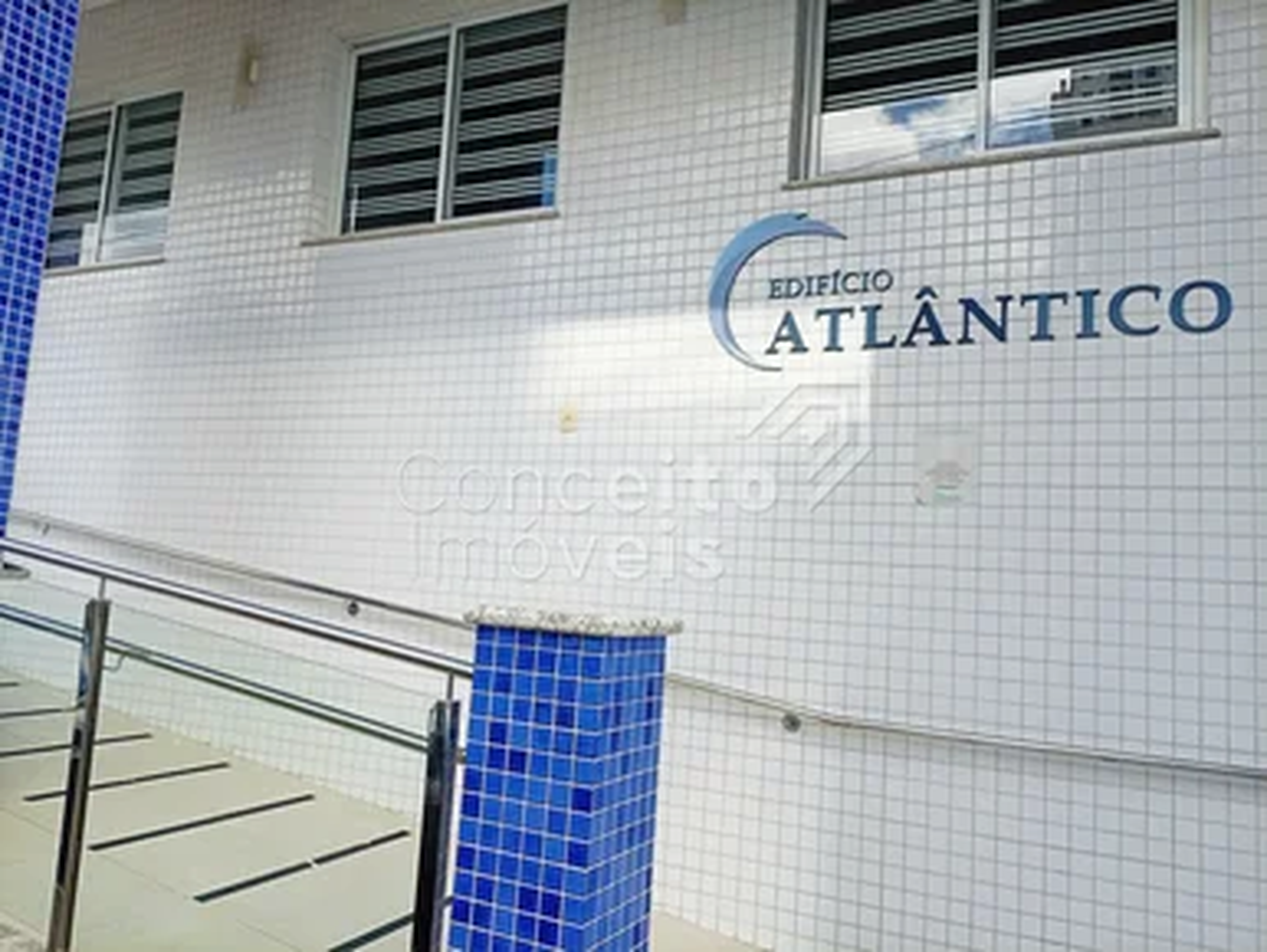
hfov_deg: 65.3
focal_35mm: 27
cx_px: 634
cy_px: 476
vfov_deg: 51.4
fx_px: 989
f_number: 1.8
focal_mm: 3.84
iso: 50
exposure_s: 1/401
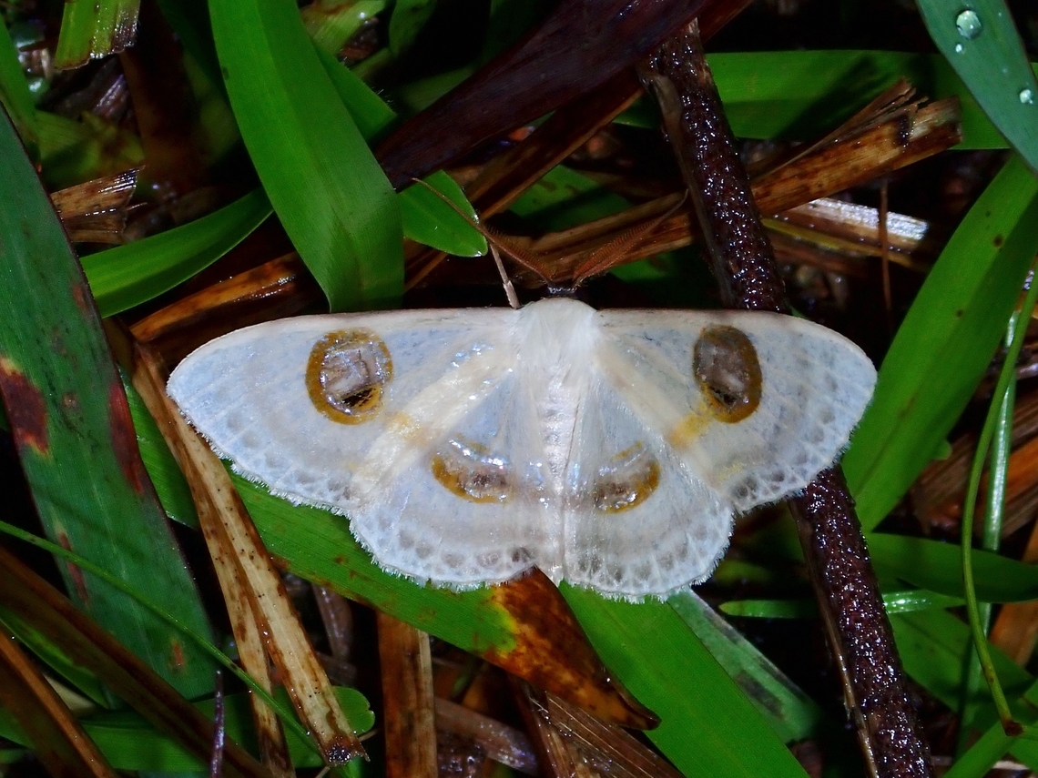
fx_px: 2999
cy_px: 389
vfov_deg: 14.8
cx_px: 519
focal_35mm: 100
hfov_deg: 19.6
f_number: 6.3
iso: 200
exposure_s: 1/200
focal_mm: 18
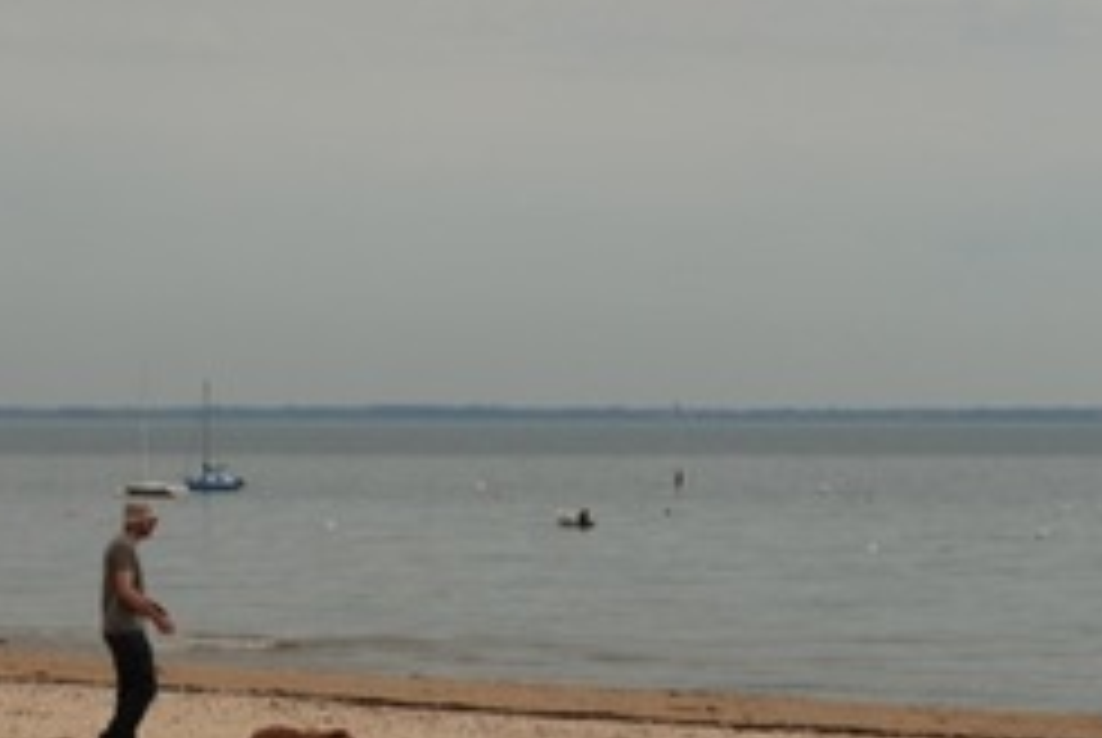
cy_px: 389
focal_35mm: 193
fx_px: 5915
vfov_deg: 7.1
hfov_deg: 10.6
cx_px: 243
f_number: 5.6
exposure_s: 1/500
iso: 140
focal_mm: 70
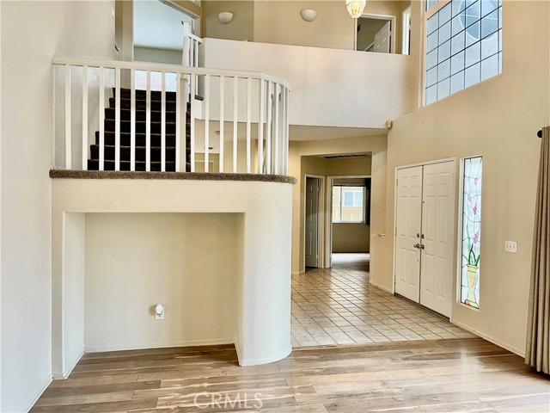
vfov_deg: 54.9
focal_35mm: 25
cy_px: 206
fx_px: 397
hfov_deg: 69.4
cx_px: 275
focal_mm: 5.1
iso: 125
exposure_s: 1/60
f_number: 1.6
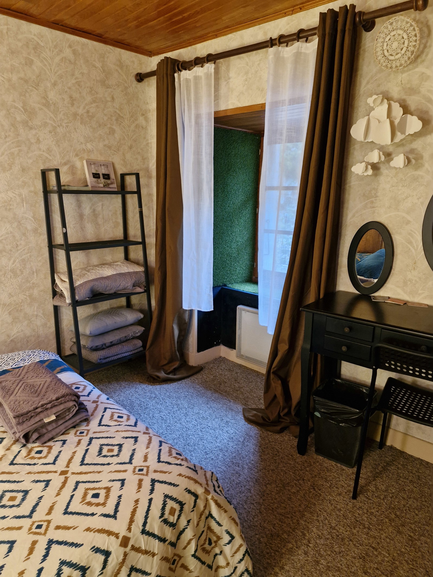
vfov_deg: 73.9
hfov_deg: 58.9
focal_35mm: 23
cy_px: 288
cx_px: 216
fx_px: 384
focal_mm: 5.54
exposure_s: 1/50
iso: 800
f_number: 1.8
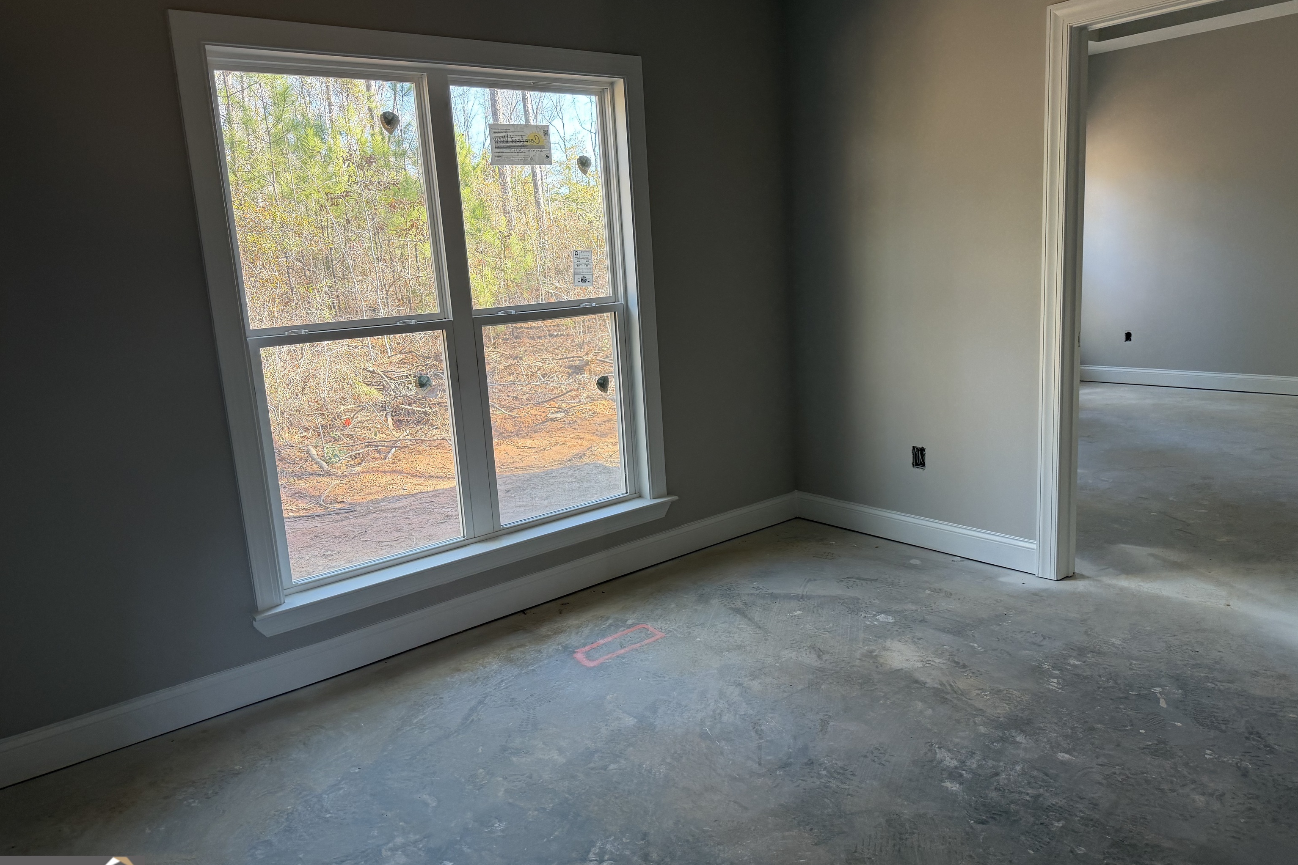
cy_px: 417
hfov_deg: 71.5
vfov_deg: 51.3
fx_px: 901
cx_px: 649
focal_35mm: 25
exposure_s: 1/121
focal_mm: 6.76
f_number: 1.78
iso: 100
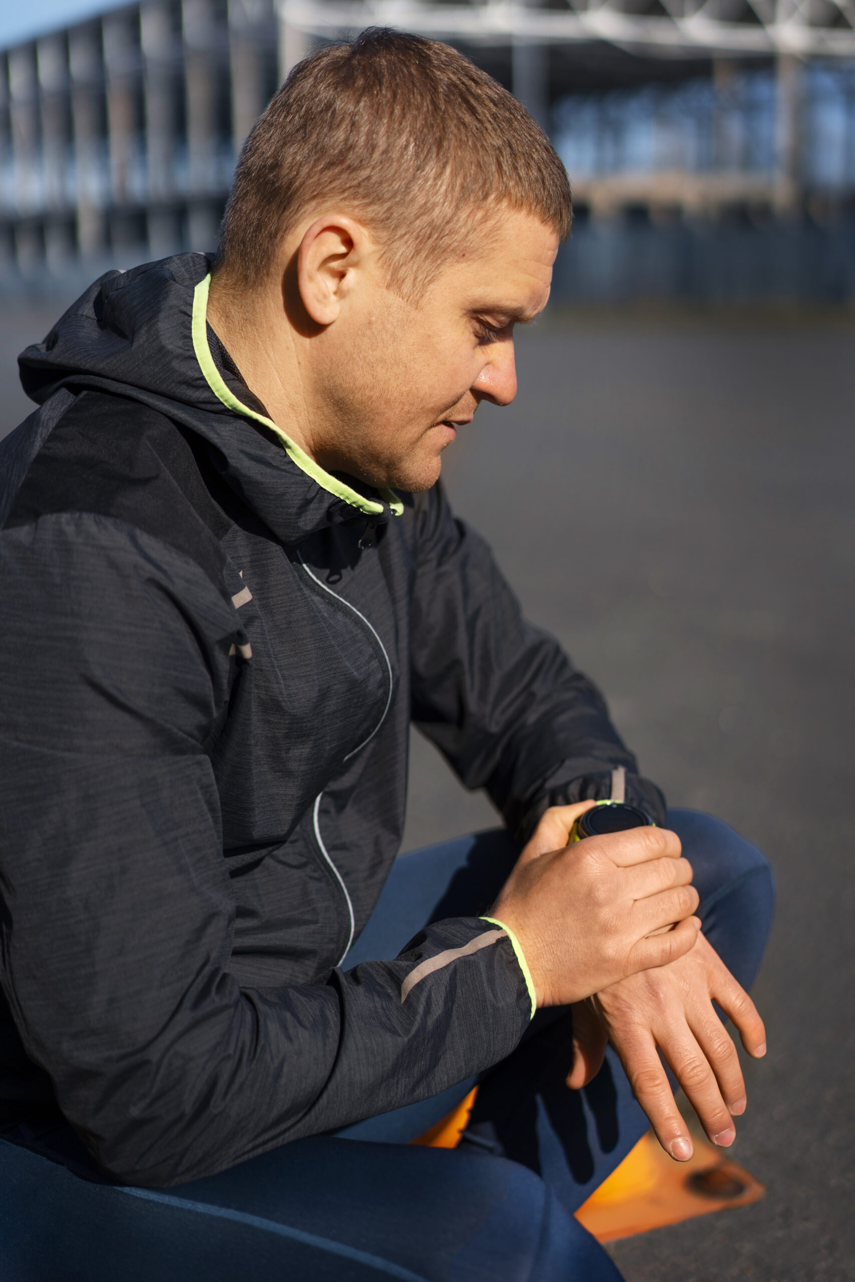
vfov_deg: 36.2
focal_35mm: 55
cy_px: 641
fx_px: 1959
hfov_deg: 24.6
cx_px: 428
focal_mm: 55
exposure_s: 1/5000
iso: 100
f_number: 2.2
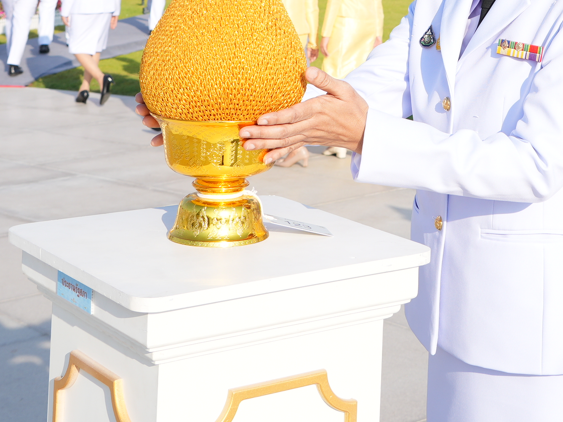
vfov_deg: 17.0
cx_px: 495
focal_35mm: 82
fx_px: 1334
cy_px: -123
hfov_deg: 23.3
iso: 100
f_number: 5.6
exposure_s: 1/320
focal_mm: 24
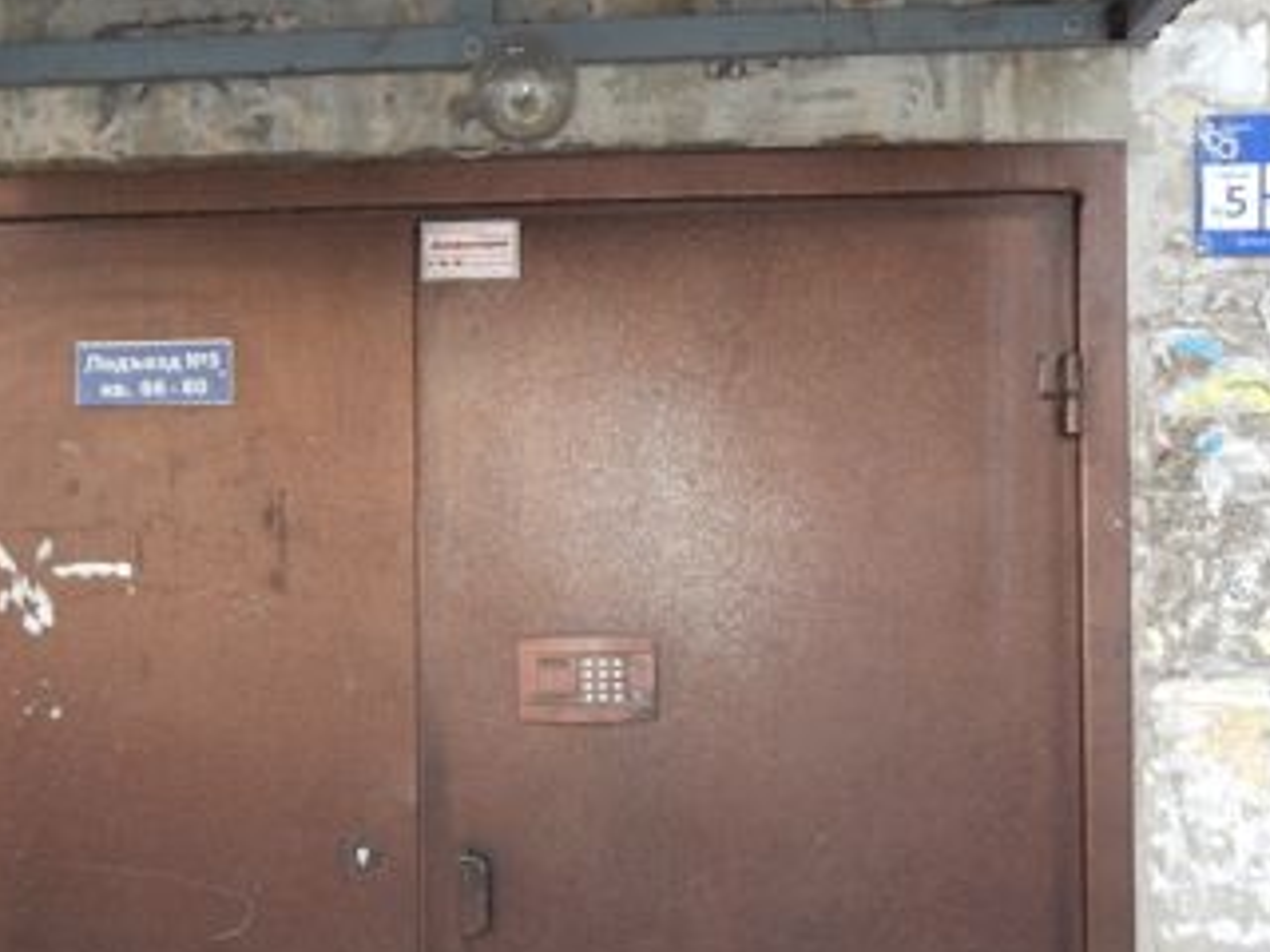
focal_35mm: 44
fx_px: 1614
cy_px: 532
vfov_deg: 32.8
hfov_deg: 42.8
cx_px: 524
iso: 125
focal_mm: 4
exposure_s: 1/160
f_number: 3
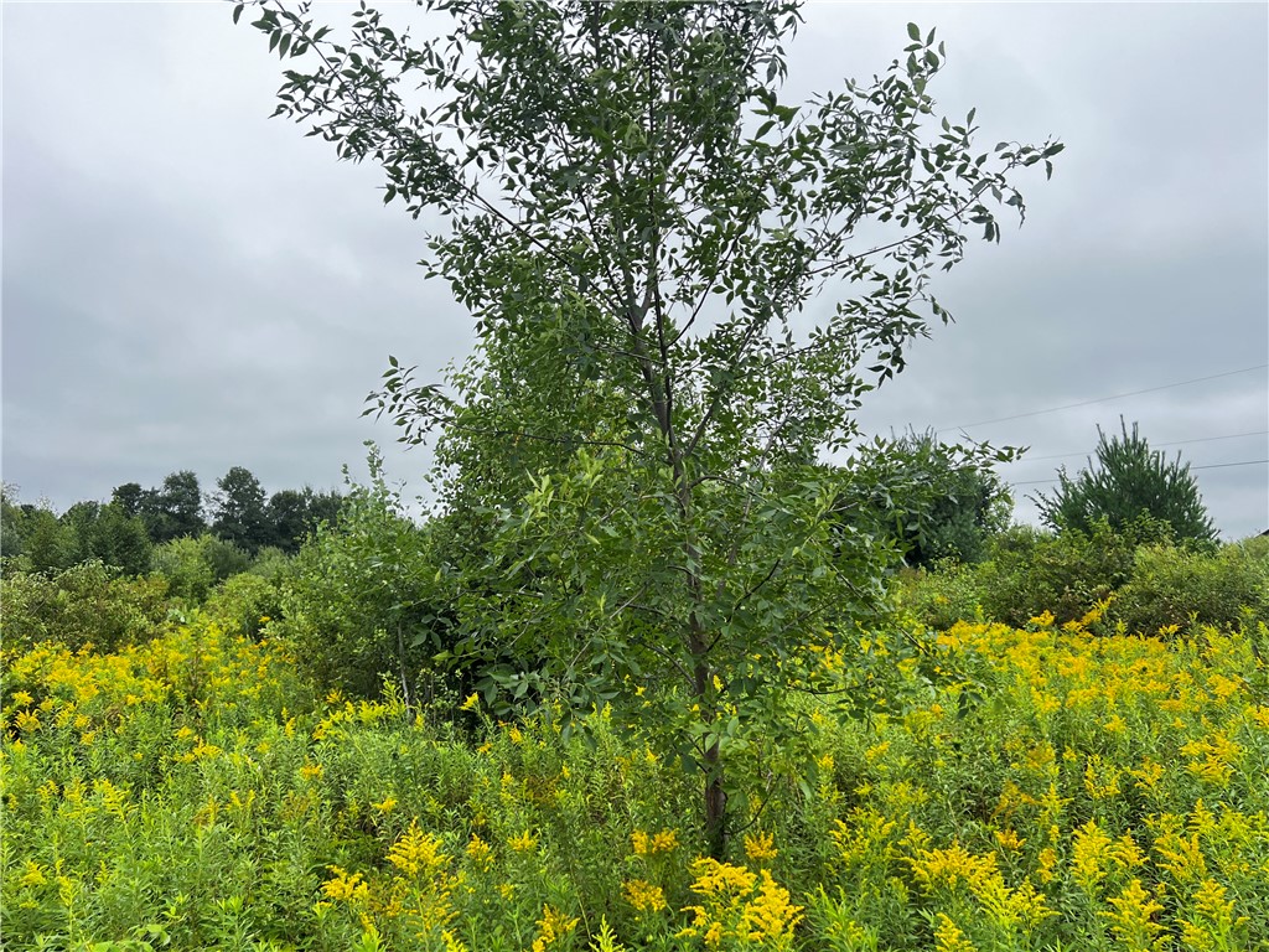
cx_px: 634
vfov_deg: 53.1
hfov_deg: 67.3
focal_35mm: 26
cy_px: 476
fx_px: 953
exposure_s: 1/397
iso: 50
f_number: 1.5
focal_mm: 5.7
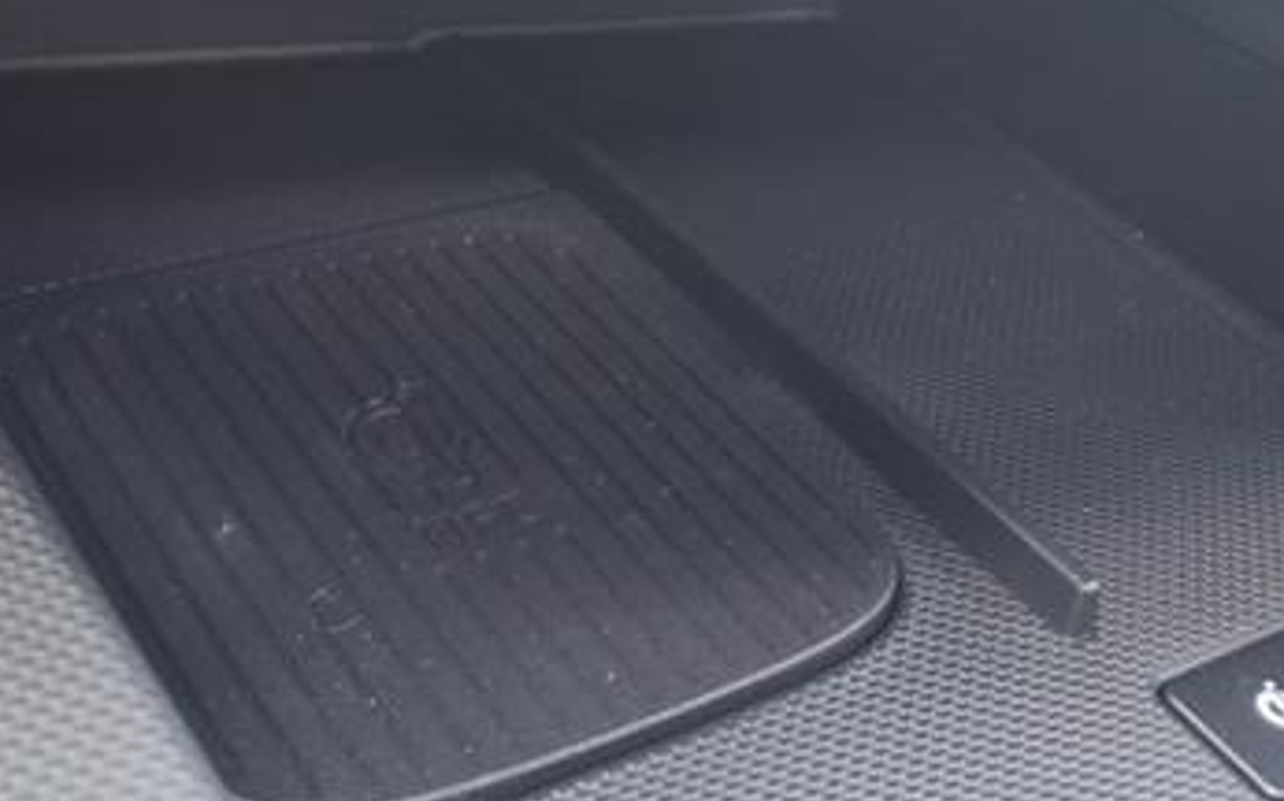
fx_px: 1854
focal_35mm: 53
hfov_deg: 38.2
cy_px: 100
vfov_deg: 23.8
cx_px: 609
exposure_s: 1/17
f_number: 1.9
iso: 500
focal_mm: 3.58
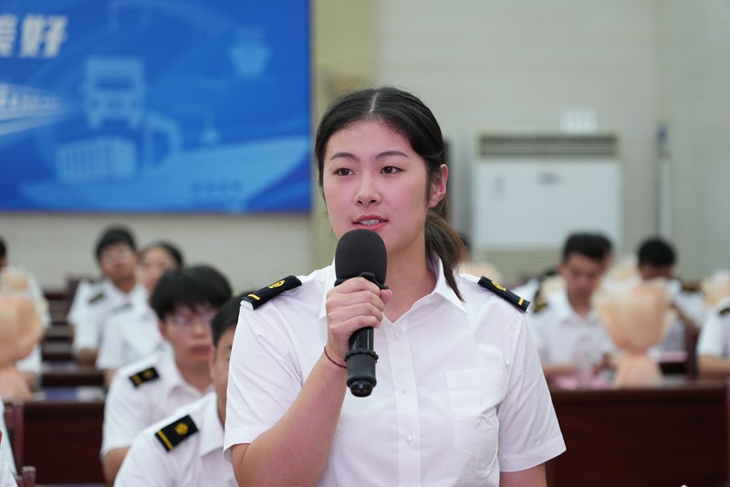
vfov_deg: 13.4
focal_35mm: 102
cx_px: 365
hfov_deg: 20.0
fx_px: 2068
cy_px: 244
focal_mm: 102
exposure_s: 1/125
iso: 2000
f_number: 4
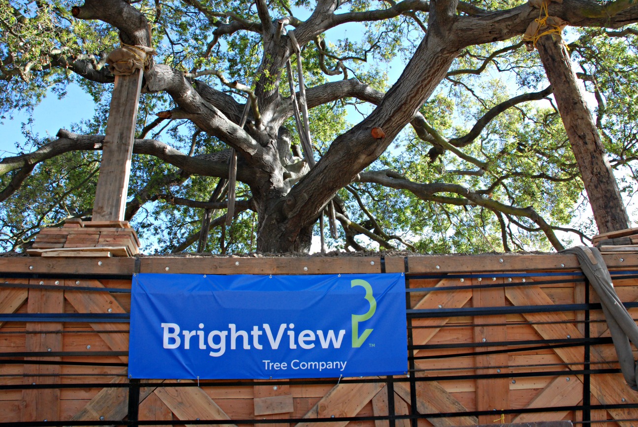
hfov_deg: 61.9
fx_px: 532
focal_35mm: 30
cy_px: 214
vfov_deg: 43.7
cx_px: 319
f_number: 9
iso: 800
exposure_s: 1/320
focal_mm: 20
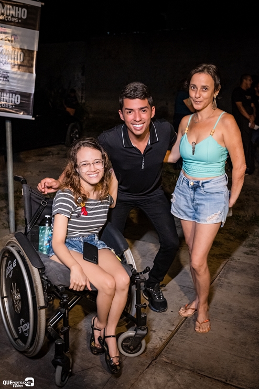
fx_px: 388
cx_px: 130
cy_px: 194
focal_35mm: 36
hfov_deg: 36.9
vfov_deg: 53.1
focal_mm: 24
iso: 2500
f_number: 2.5
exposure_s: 1/400
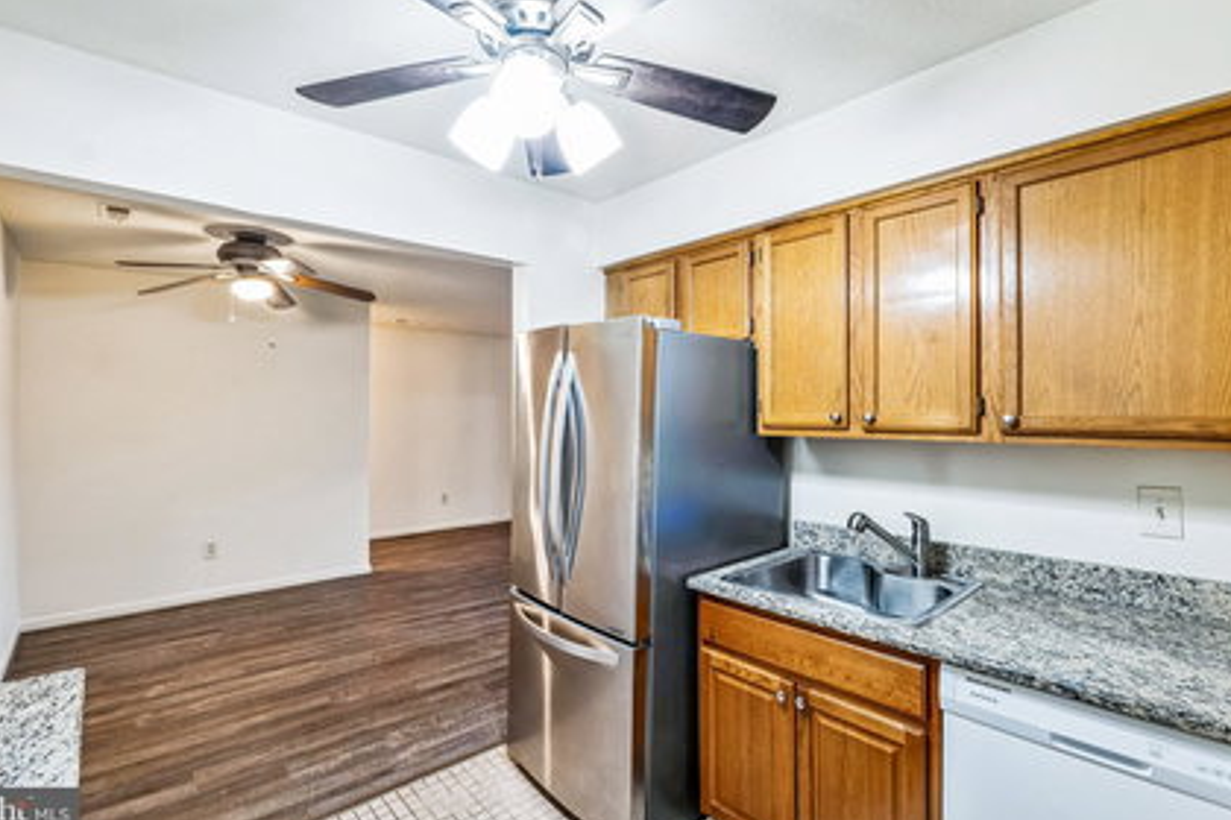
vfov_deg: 73.5
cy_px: 369
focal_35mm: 16
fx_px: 547
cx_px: 630
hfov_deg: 96.7
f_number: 8
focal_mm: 14
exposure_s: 1/10
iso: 800
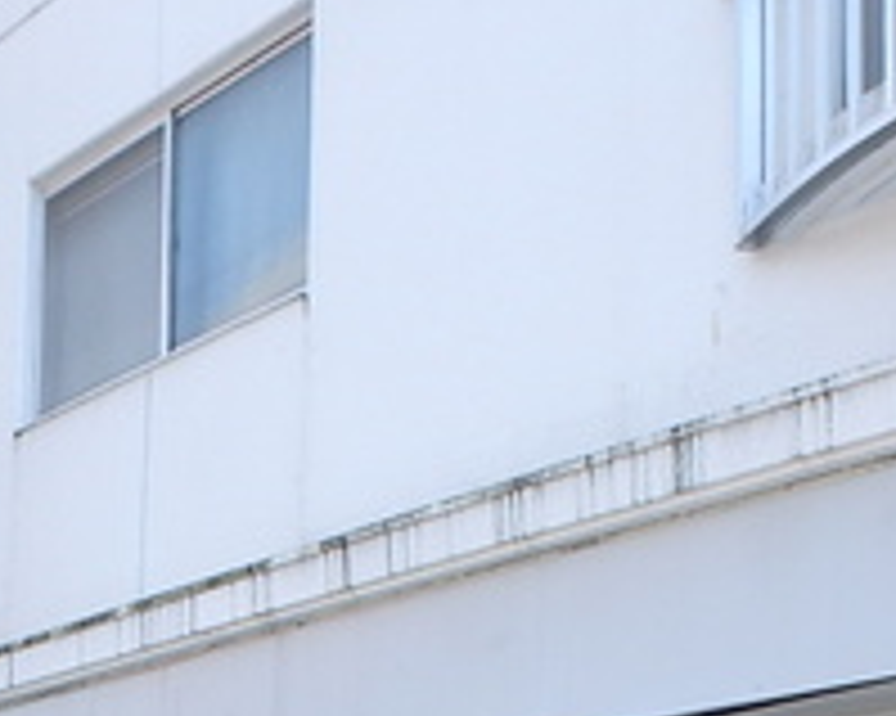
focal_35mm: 72
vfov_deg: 19.0
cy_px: 1024
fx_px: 1908
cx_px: 351
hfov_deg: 26.4
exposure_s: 1/250
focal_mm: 3.7
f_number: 3.5
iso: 125
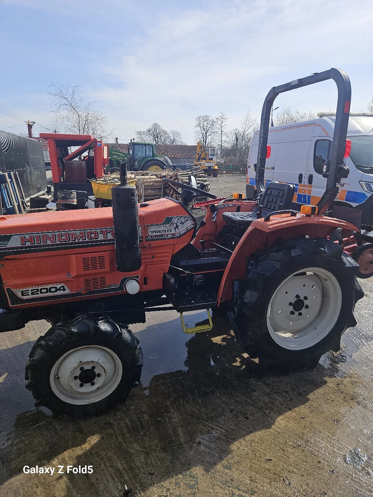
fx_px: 330
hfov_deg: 58.9
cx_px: 186
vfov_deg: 73.9
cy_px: 248
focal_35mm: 23
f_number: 1.8
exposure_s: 1/1667
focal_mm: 5.4
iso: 25
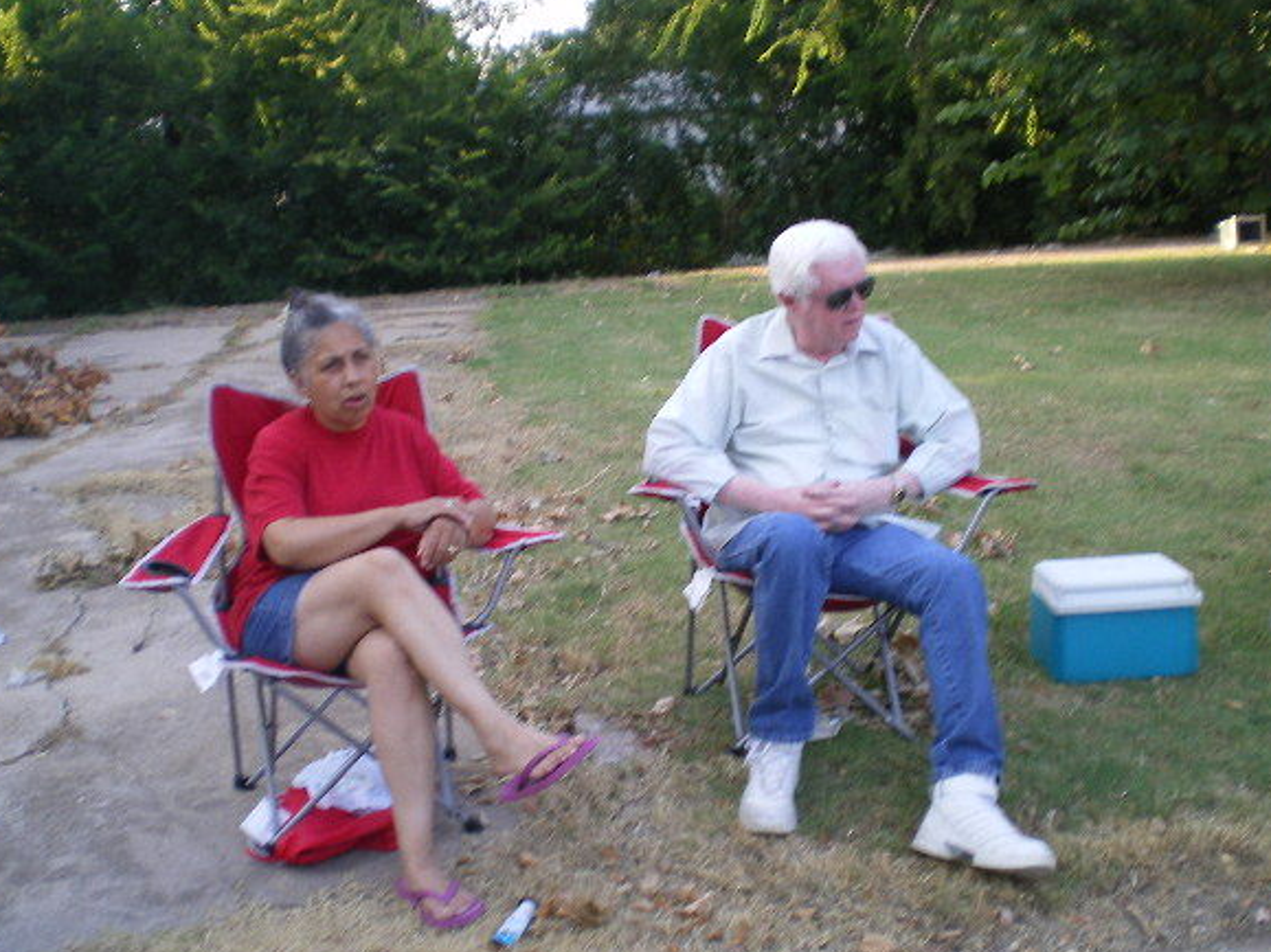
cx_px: 637
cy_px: 456
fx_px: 1542
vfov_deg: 34.3
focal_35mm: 42
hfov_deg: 44.8
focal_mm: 6.3
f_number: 3.1
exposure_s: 1/80
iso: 64
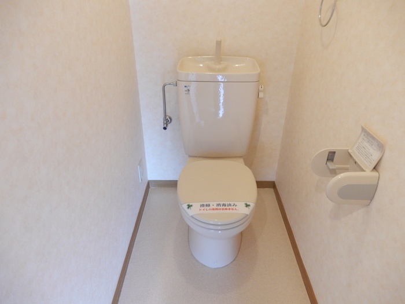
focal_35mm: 24
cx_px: 202
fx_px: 281
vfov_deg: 56.8
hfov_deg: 71.6
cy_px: 152
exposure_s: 1/25
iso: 400
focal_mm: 4.3
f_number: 3.4
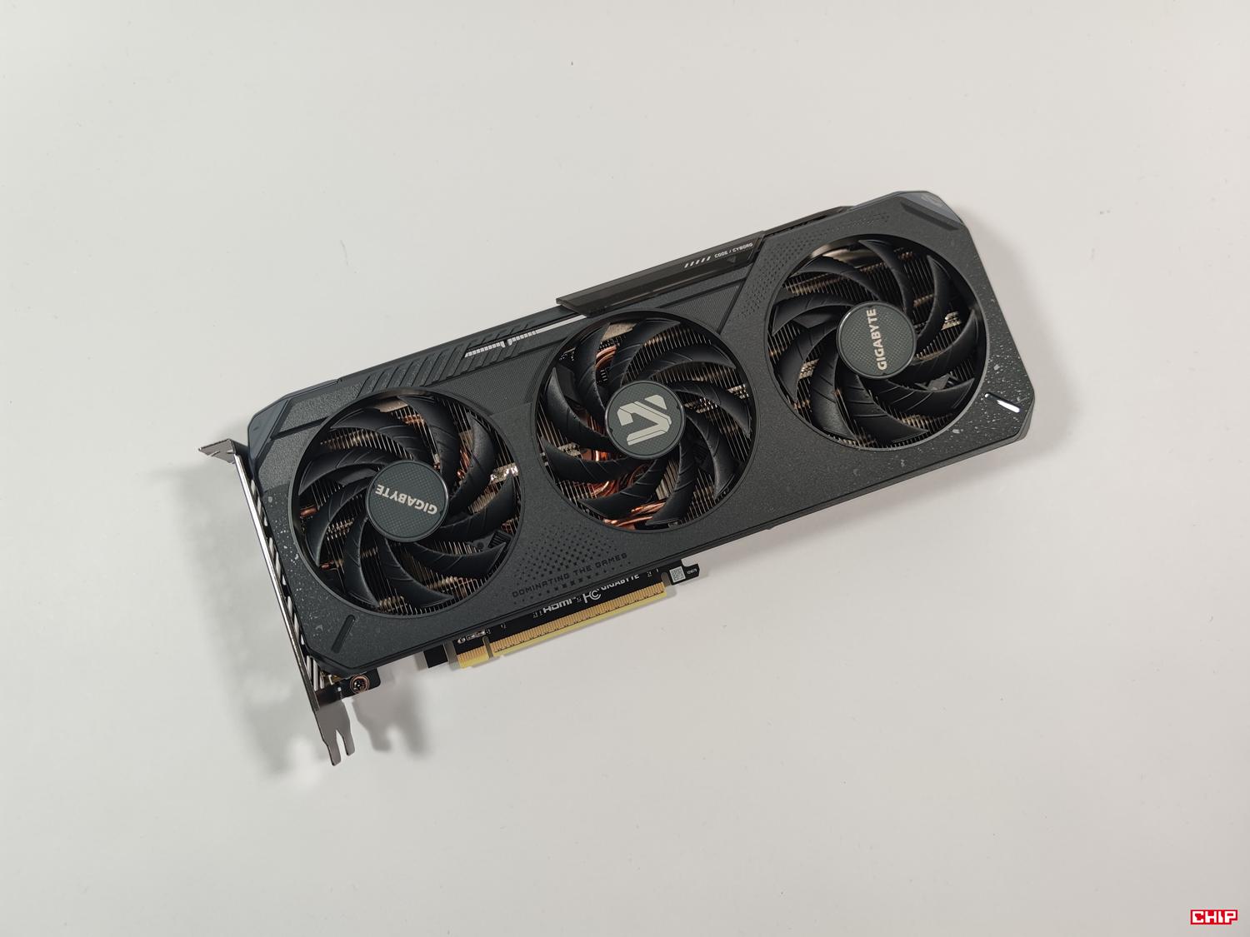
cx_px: 625
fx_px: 903
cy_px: 468
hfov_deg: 69.4
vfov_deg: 54.9
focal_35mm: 25
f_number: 1.85
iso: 77
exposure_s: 1/100
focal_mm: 6.78
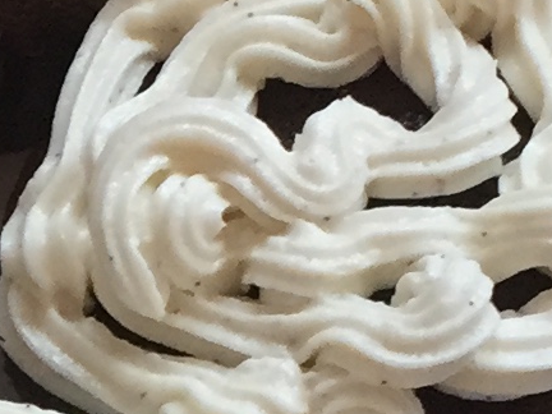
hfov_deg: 8.6
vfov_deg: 6.7
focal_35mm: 219
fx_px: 3492
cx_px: -484
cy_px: 483
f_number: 2.2
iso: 40
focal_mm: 4.15
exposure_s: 1/30
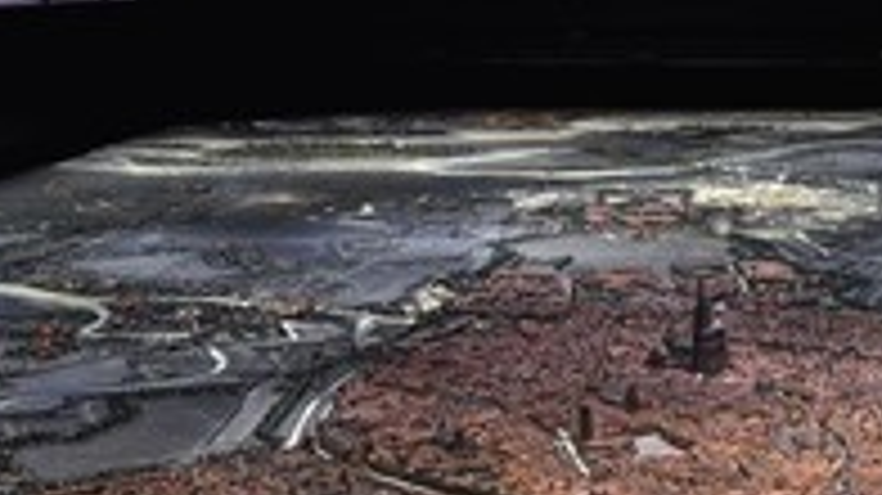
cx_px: 709
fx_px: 1683
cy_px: 378
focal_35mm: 72
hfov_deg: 28.7
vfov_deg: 16.6
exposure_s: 1/5
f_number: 5
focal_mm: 32
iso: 3200
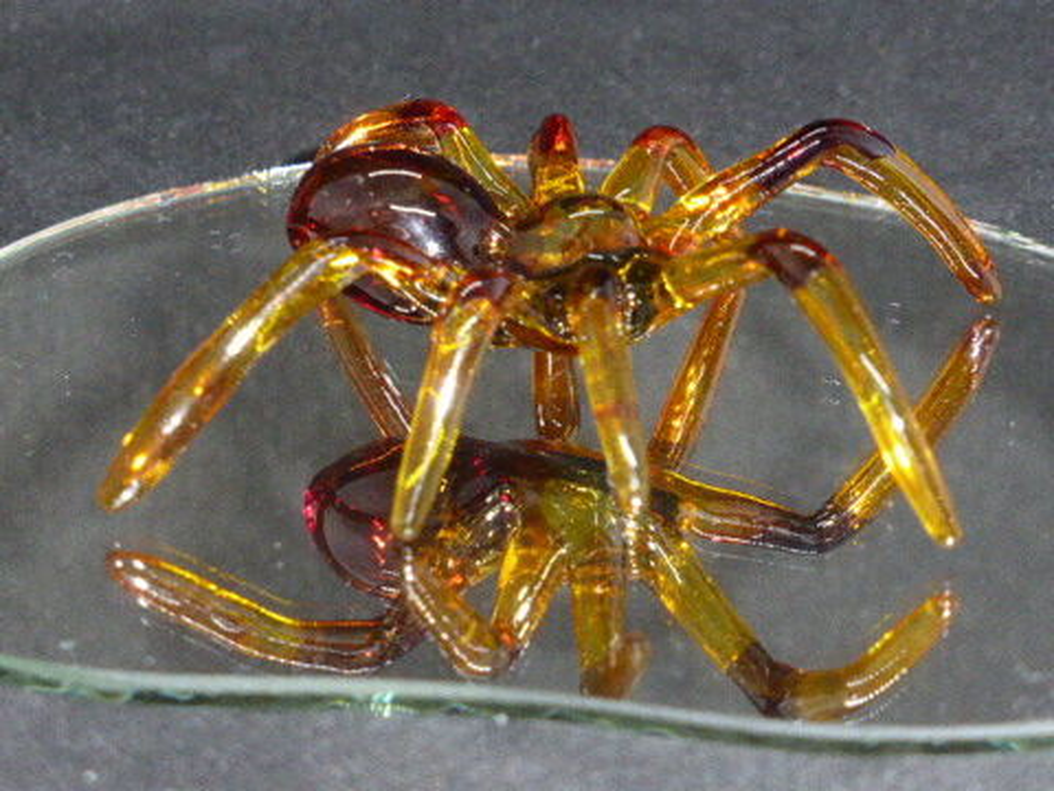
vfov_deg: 14.2
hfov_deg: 18.9
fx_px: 3167
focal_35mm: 104
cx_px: 527
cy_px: 396
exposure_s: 1/60
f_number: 5.3
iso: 800
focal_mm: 17.1
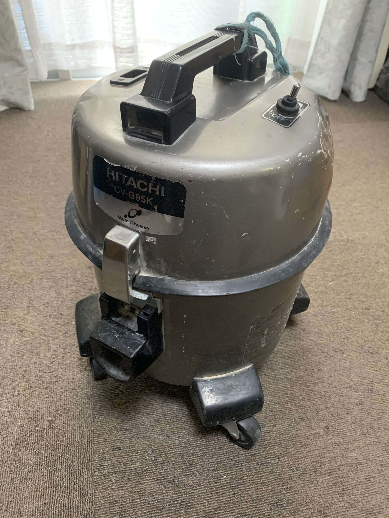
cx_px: 194
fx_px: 390
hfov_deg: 53.1
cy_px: 259
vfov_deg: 67.3
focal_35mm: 26
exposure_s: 1/60
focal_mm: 4.25
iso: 320
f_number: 1.8
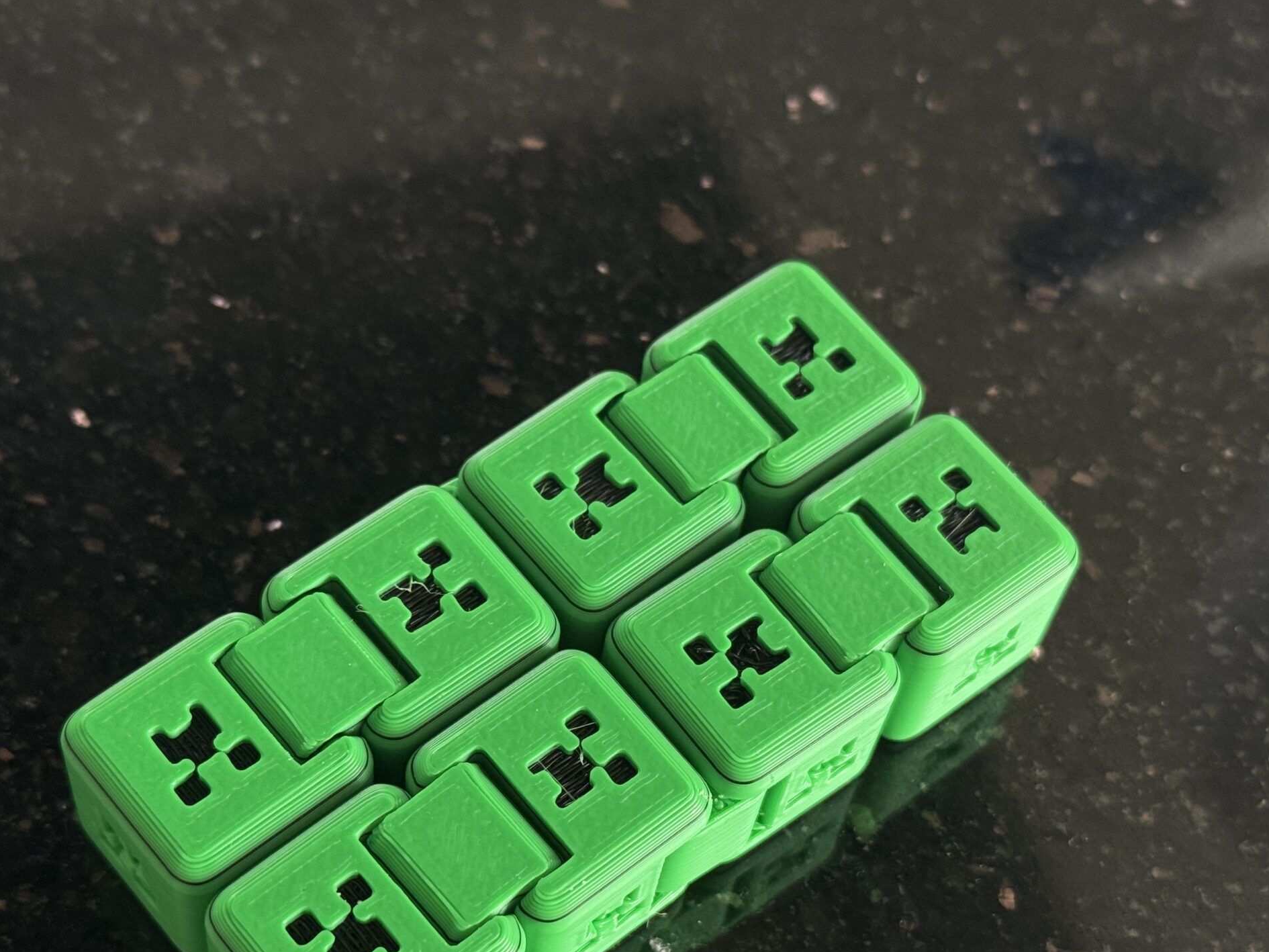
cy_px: 632
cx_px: 600
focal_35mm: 65
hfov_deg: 29.8
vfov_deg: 22.5
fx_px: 2383
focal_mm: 6.76
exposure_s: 1/106
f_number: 1.78
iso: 100
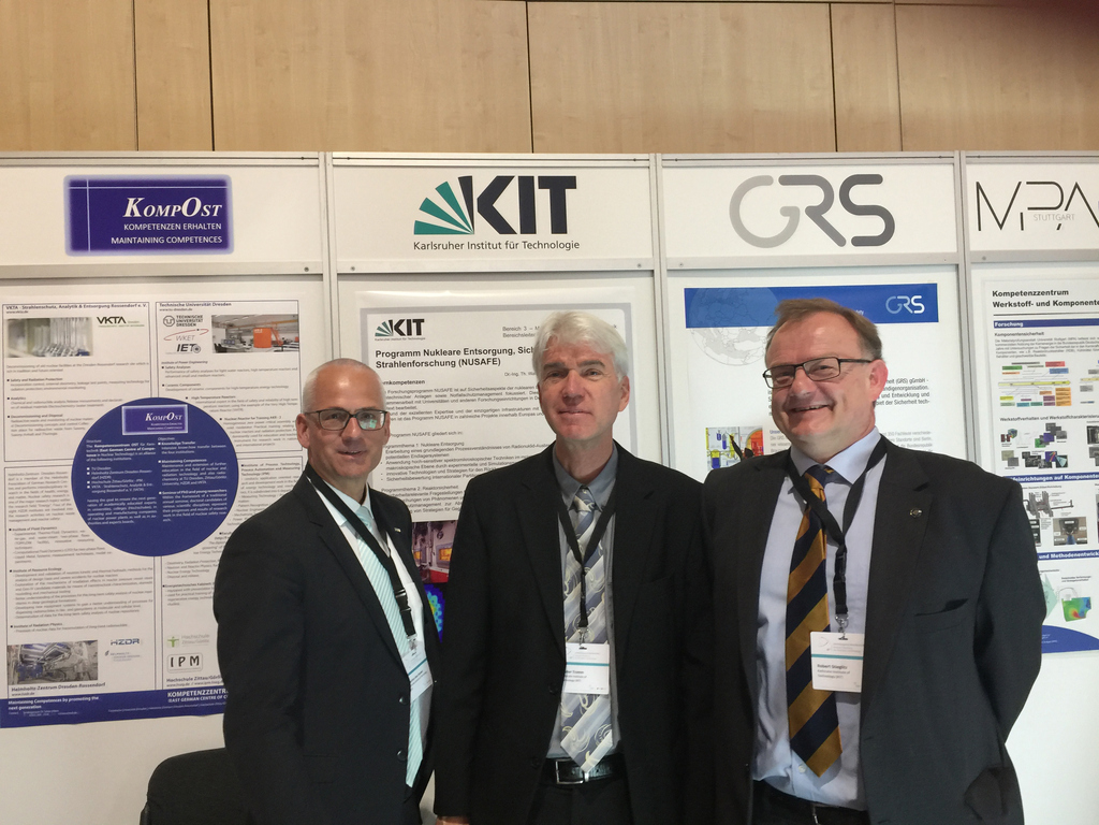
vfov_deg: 48.2
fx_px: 921
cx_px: 550
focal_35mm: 29
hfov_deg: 61.7
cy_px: 412
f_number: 2.2
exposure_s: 1/17
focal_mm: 4.15
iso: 64
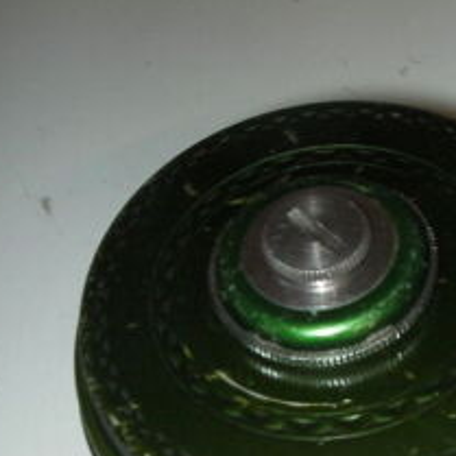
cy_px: 367
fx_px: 1148
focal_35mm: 77
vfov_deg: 22.2
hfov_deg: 22.2
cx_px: 351
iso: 200
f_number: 5.6
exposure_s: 1/30
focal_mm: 6.3
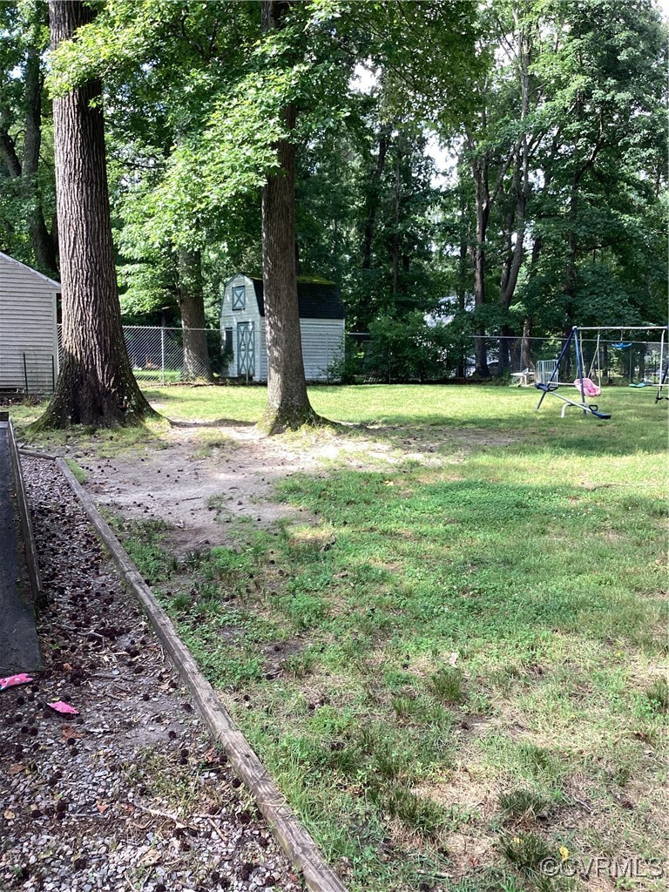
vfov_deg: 58.4
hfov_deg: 45.4
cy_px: 446
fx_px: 799
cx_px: 334
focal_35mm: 31
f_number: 2.4
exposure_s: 1/165
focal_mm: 3.3
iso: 25
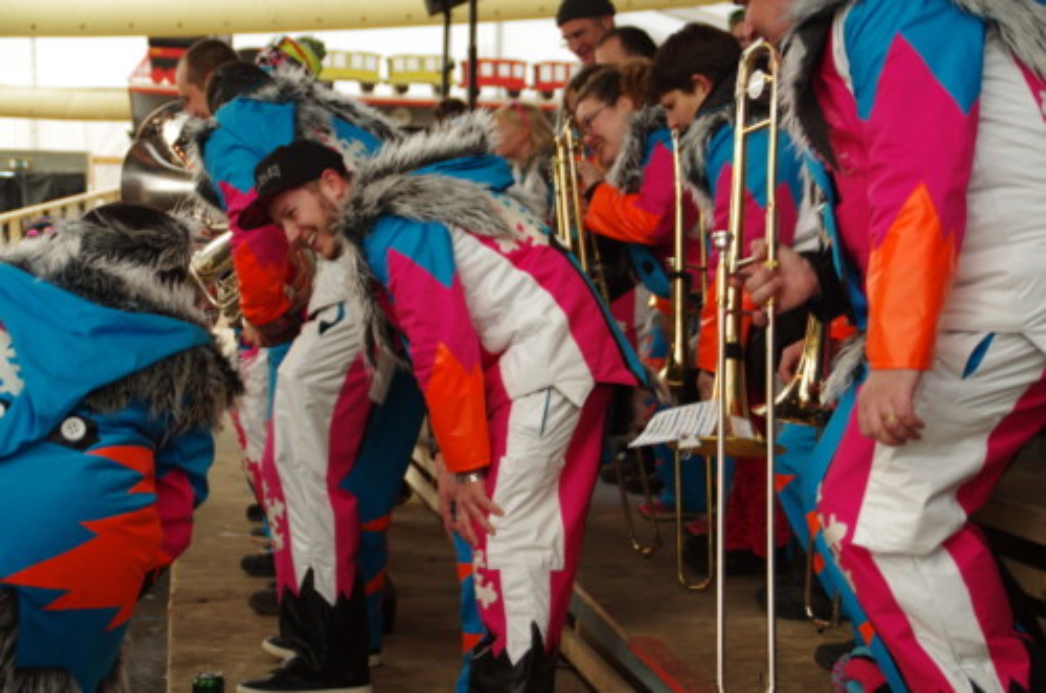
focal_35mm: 72
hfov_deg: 28.1
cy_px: 346
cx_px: 523
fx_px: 2087
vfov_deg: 18.8
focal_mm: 48
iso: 400
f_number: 4.5
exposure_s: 1/80
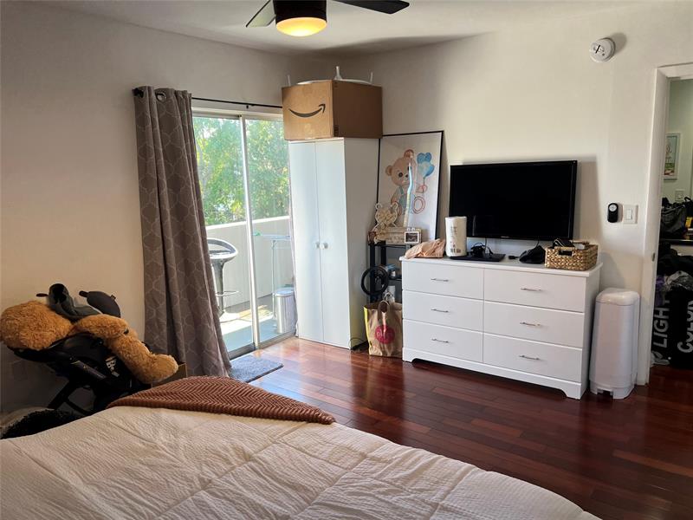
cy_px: 260
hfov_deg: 67.3
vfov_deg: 53.1
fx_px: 521
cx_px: 346
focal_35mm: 26
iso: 40
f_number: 1.5
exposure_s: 1/120
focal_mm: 5.7
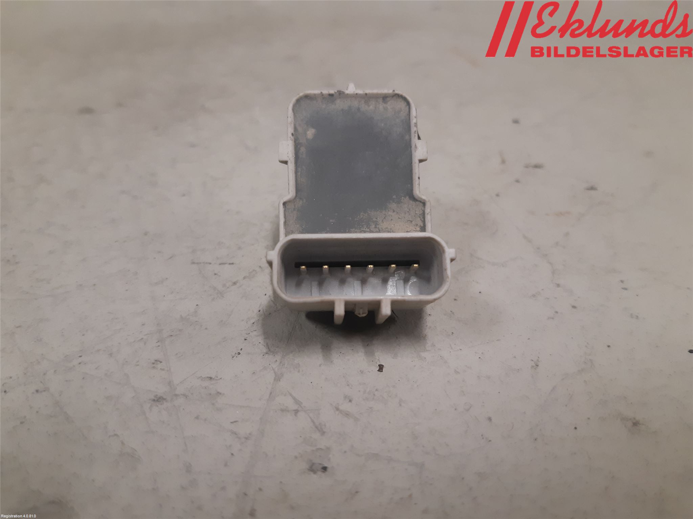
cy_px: 260
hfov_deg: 67.3
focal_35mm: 26
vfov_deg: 53.1
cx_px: 346
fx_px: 521
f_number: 1.7
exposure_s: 1/60
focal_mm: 3.93
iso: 200
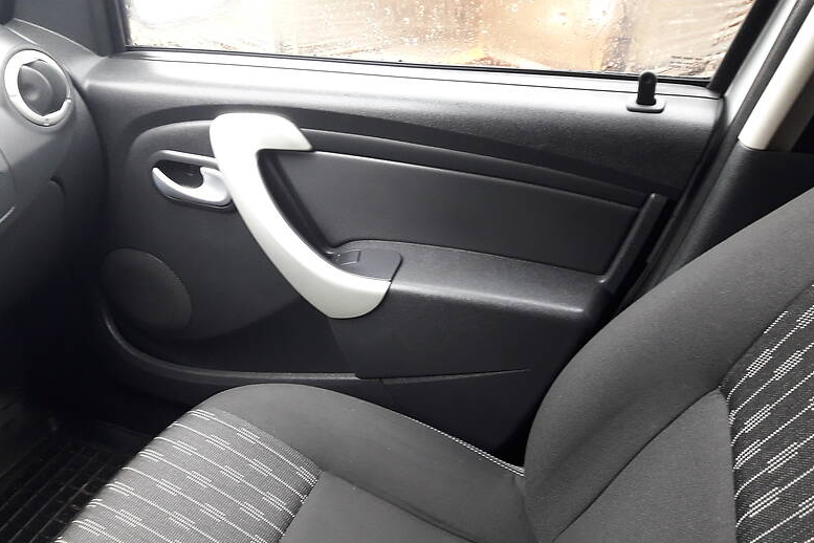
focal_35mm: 30
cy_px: 257
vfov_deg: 43.6
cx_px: 400
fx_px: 678
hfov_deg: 61.9
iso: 160
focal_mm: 3.7
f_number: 1.9
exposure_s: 1/25
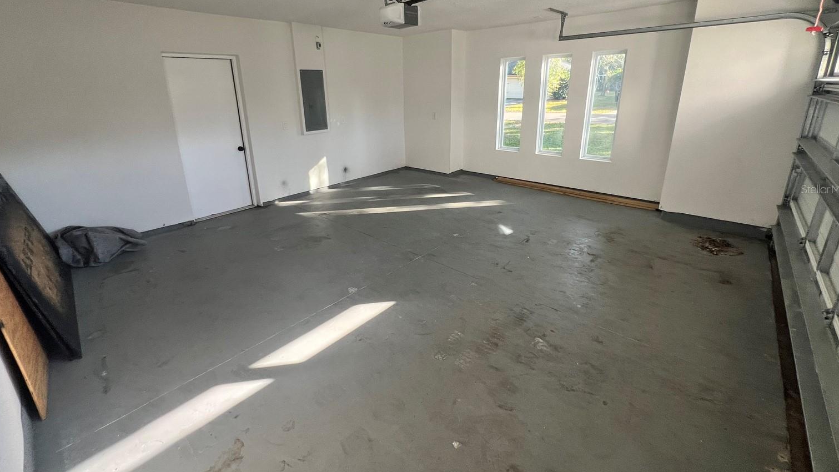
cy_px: 189
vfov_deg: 69.8
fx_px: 334
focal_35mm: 15
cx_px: 409
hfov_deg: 103.0
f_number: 1.8
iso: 80
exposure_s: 1/99
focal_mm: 1.57
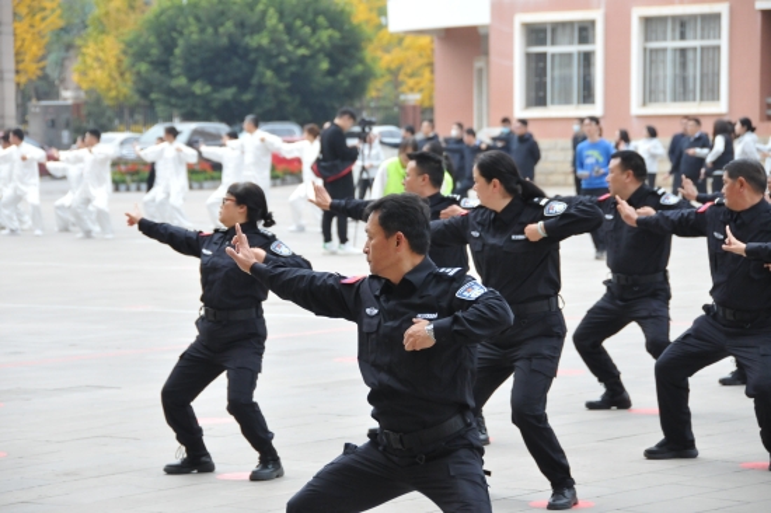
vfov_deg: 10.1
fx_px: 2889
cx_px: 386
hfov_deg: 15.2
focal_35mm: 135
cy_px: 256
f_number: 5.6
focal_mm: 90
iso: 1250
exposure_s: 1/125
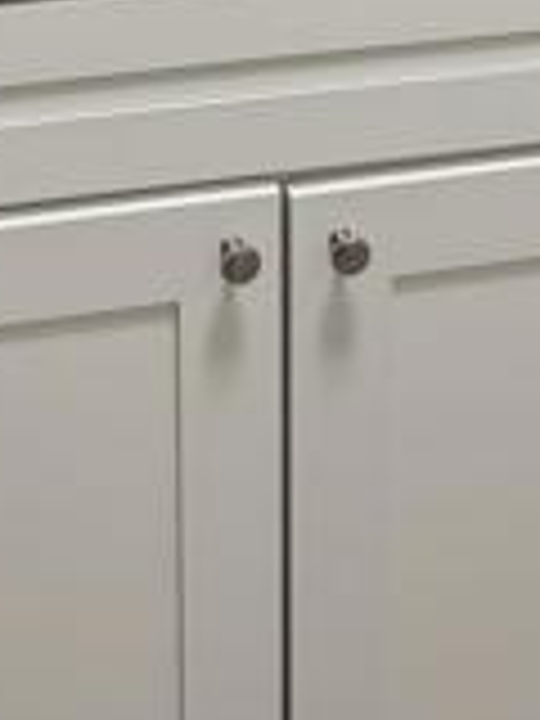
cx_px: 76
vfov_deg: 16.8
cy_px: -594
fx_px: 1997
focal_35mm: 96
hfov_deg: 15.3
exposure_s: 1/60
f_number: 1.78
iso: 125
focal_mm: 6.76
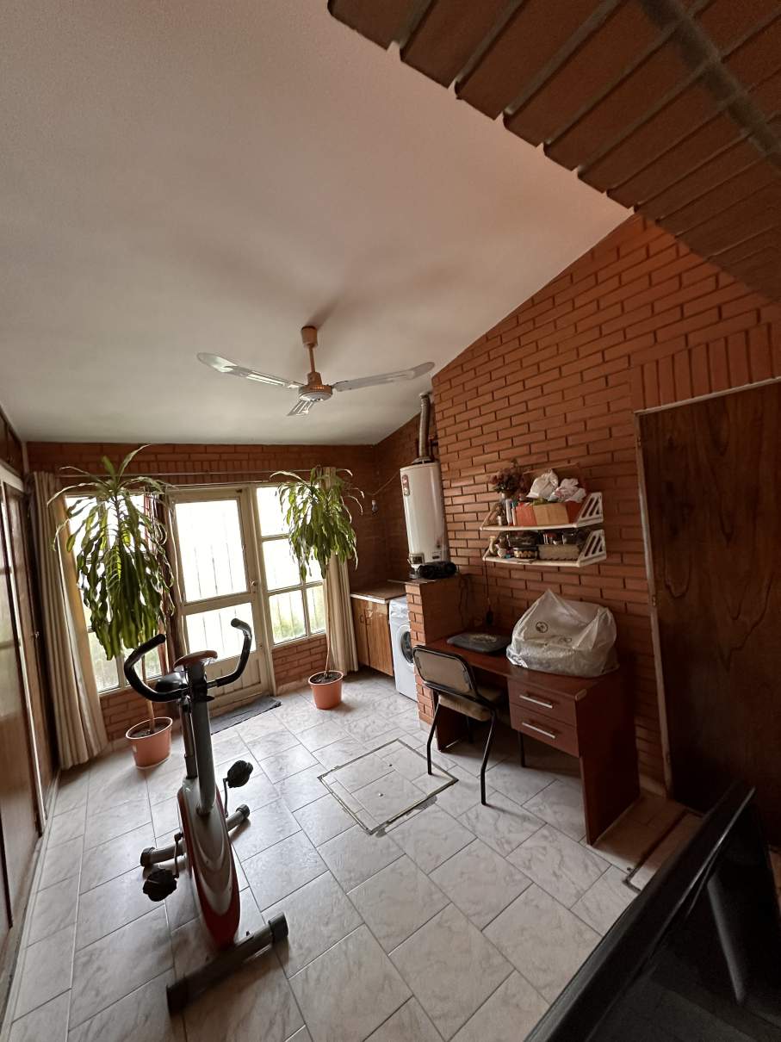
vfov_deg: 102.1
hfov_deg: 85.7
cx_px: 390
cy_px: 521
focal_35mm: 14
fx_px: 421
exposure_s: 1/60
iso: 500
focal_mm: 2.22
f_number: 2.2
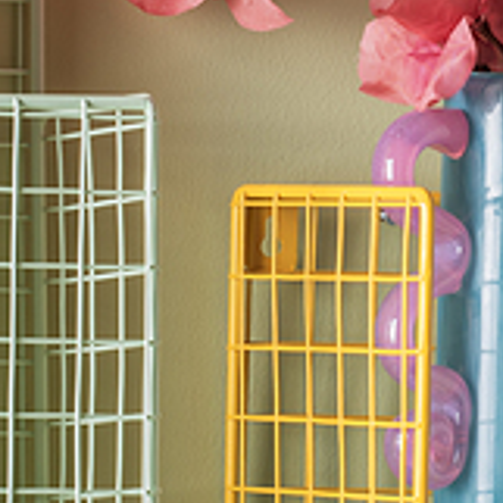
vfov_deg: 3.1
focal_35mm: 557
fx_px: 9157
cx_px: 389
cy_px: 117
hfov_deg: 3.1
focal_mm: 122
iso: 80
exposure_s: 1/13
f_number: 16
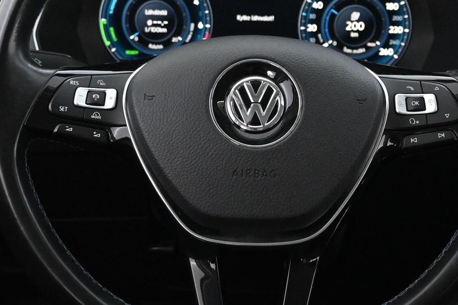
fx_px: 933
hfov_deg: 27.6
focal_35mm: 73
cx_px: 255
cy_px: 106
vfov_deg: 18.5
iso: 5600
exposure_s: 1/40
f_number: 4.5
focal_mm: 26.5
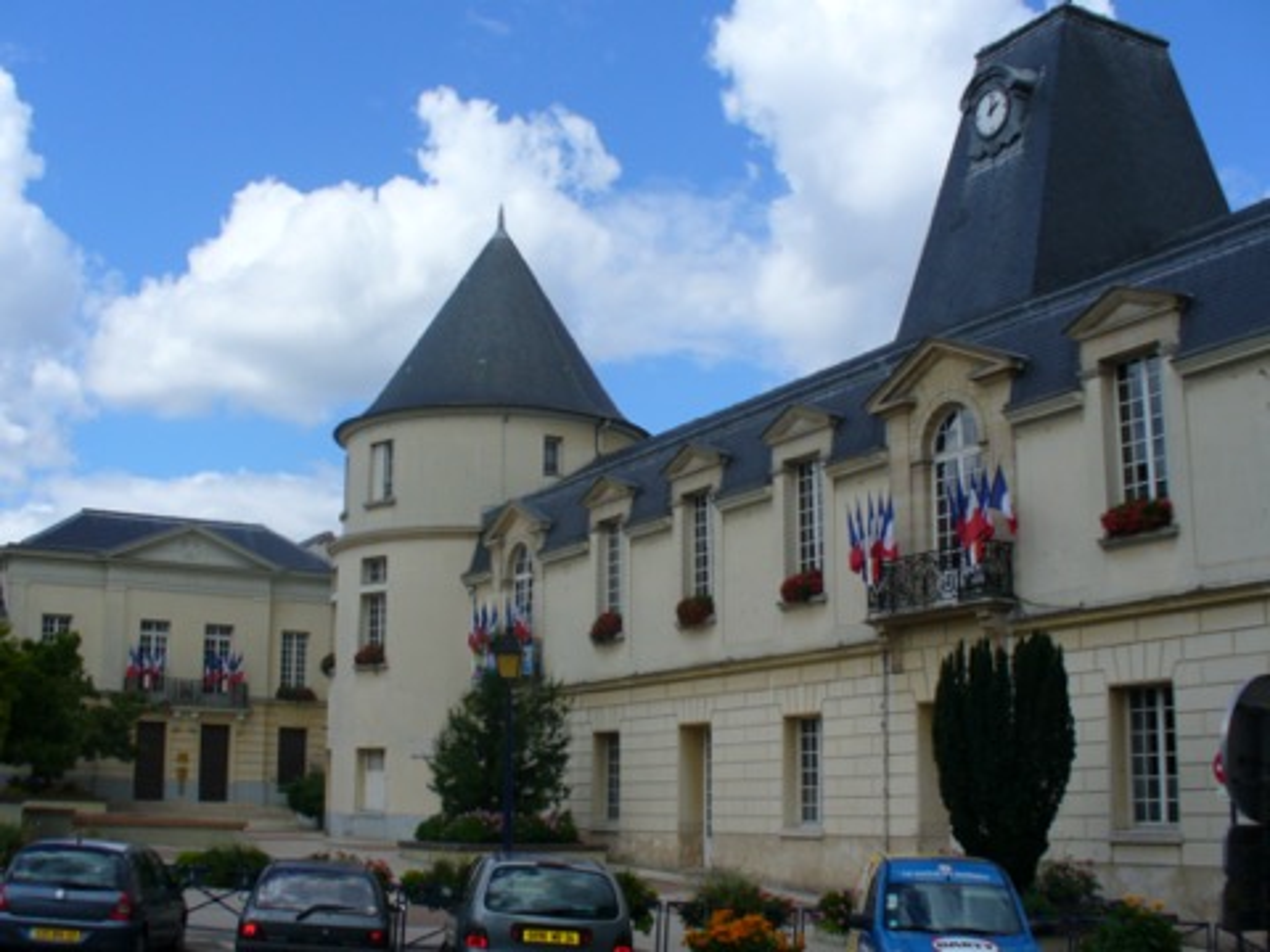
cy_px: 476
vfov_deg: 35.1
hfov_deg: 45.8
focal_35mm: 41
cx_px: 635
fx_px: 1504
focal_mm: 6.1
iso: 80
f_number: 5.6
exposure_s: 1/400
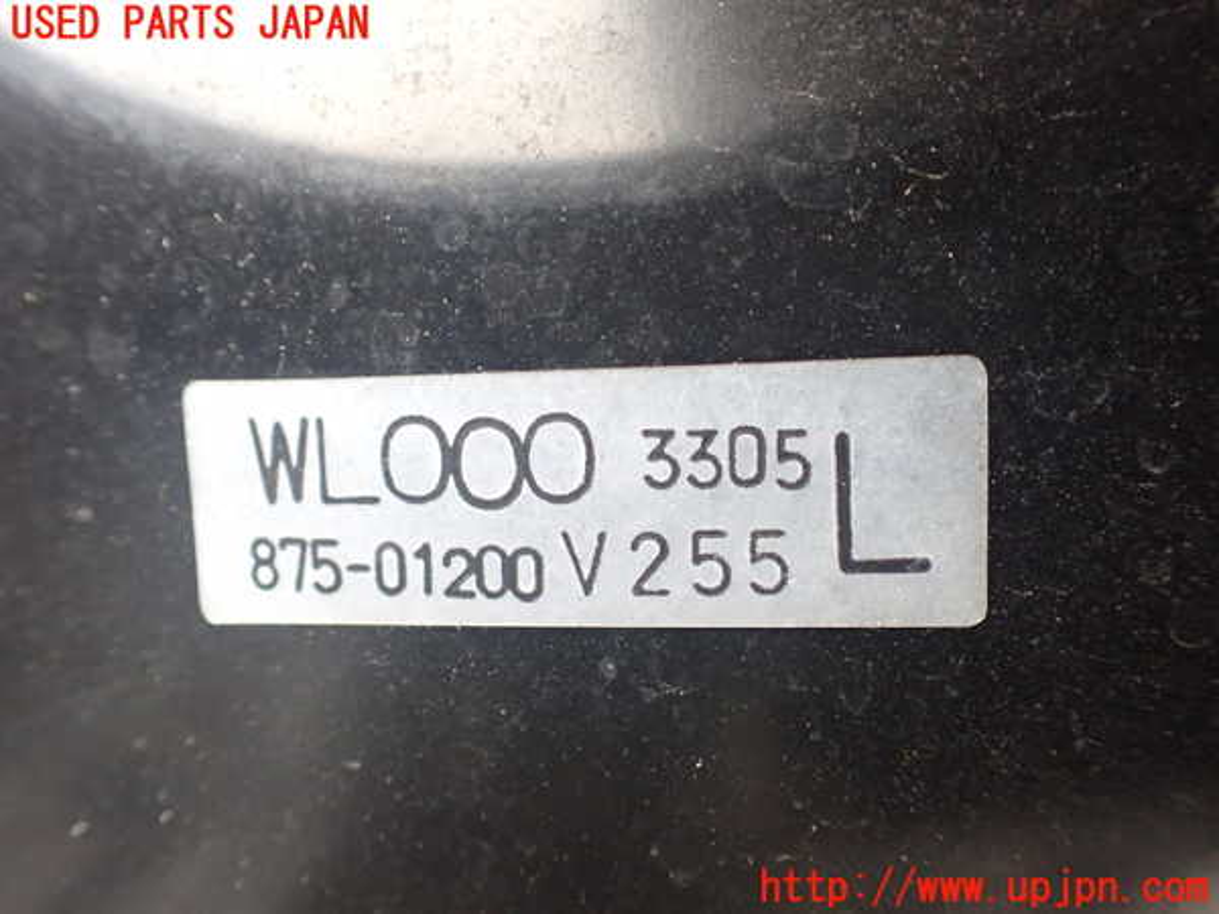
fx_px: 1056
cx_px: 610
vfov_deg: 46.8
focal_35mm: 30
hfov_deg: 60.0
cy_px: 457
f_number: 2.3
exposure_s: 1/80
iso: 800
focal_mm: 5.4
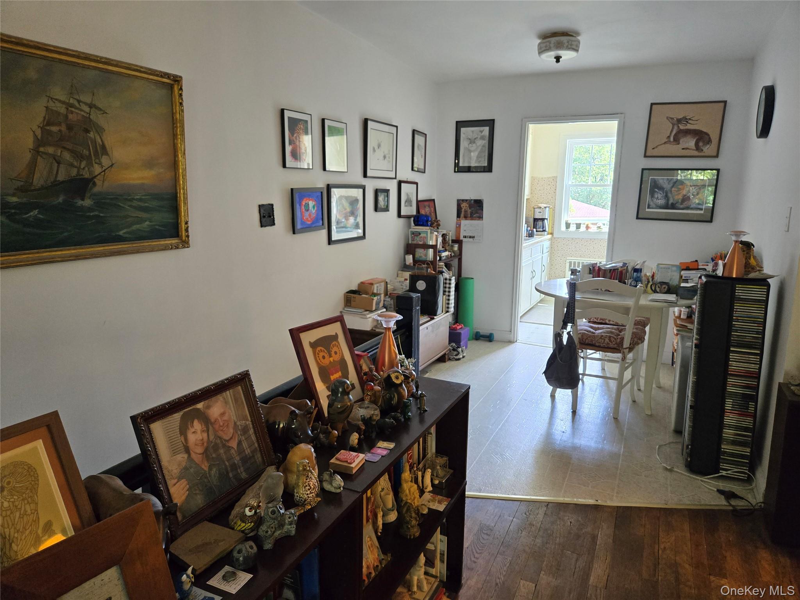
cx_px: 400
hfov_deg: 73.9
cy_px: 300
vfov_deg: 58.9
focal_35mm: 23
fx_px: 532
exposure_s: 1/120
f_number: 1.8
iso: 500
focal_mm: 5.4
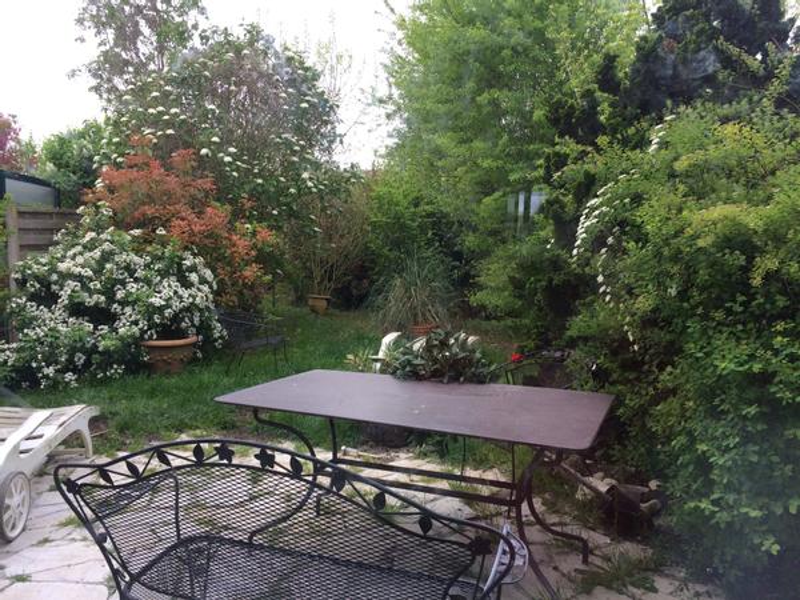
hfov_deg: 61.7
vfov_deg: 48.2
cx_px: 400
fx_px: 670
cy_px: 300
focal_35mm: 29
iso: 40
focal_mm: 4.15
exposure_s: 1/100
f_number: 2.2
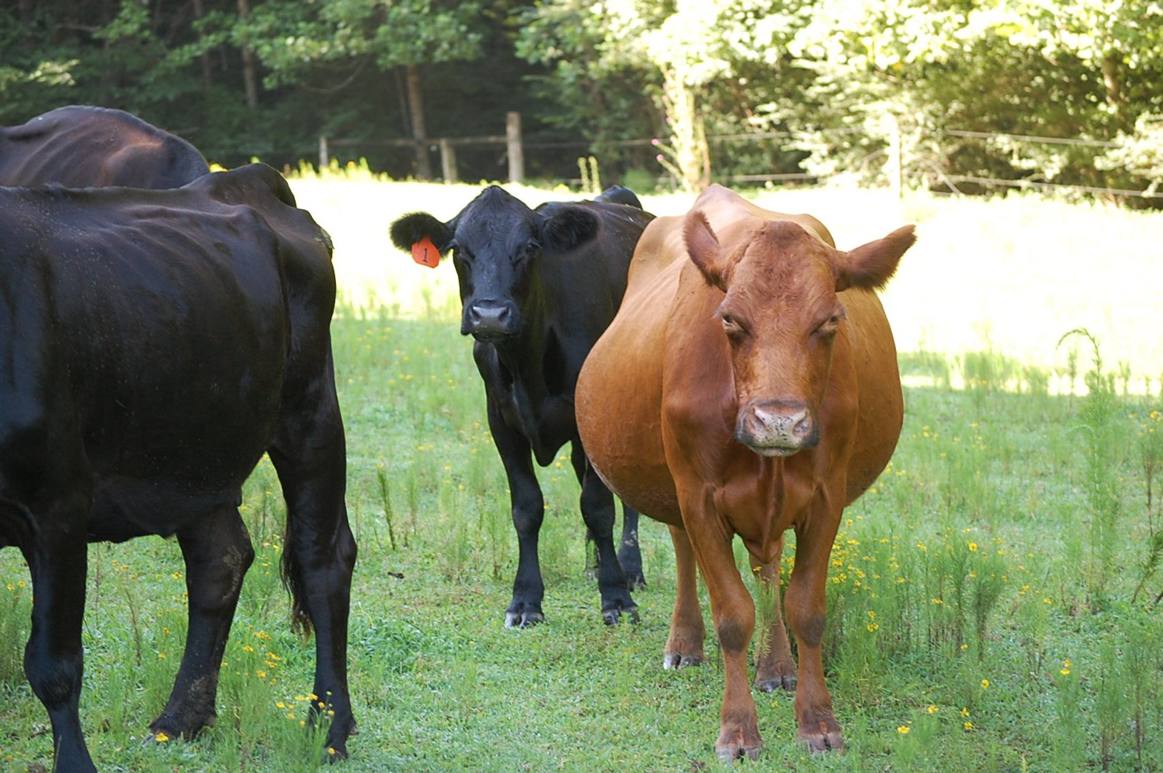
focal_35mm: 108
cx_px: 582
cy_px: 386
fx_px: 3486
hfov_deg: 18.9
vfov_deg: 12.7
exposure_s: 1/125
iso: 450
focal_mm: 72
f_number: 4.2
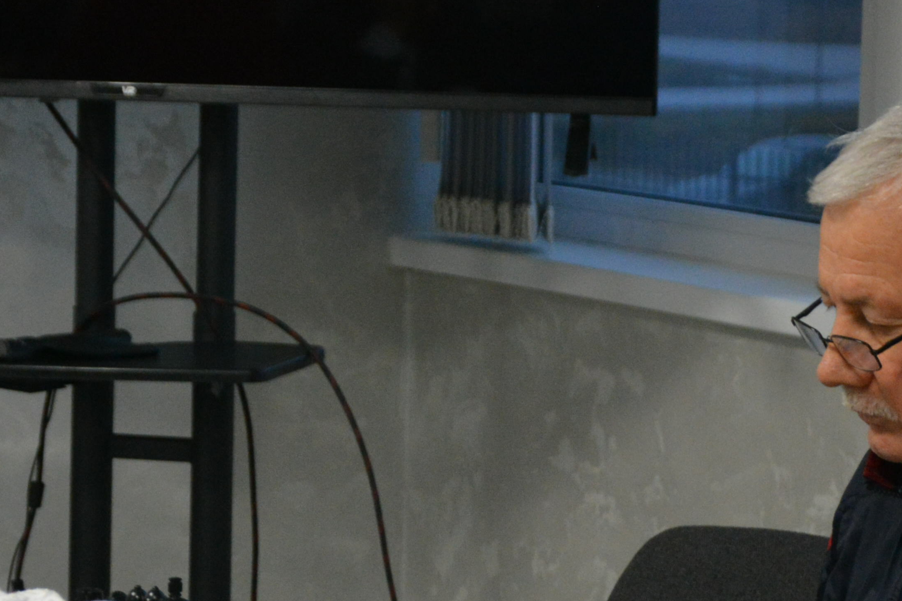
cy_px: 603
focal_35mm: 185
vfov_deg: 7.4
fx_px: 4645
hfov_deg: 11.1
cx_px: 313
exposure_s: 1/80
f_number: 4.8
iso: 1600
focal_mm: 45
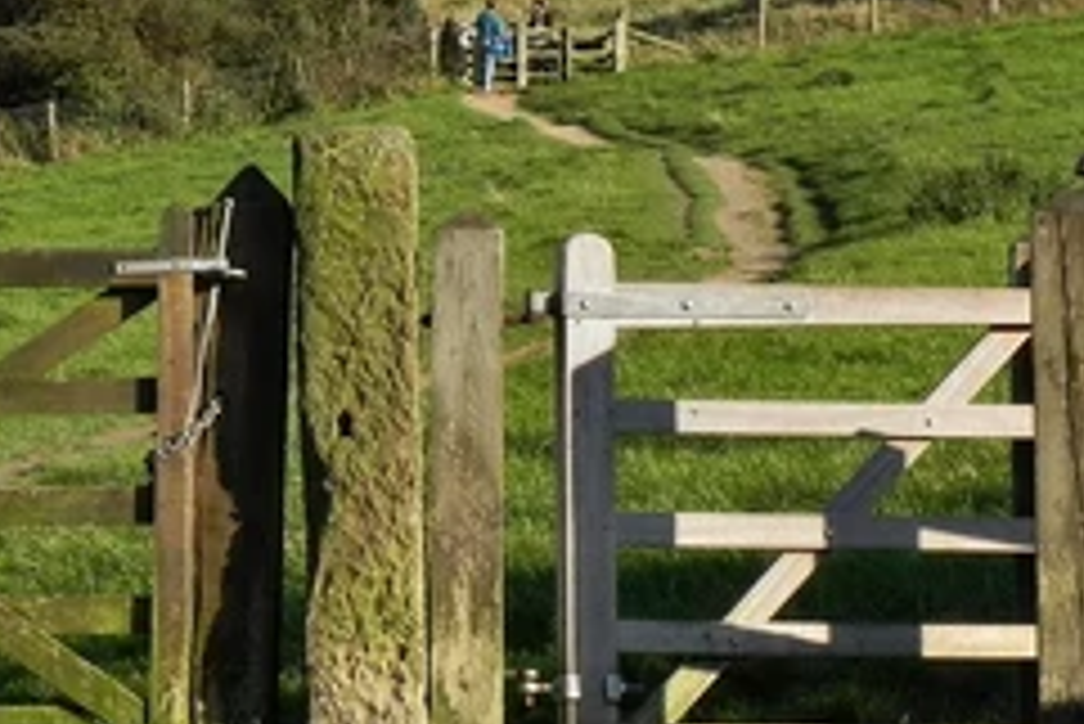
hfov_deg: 8.5
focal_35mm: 242
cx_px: 153
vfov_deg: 5.7
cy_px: 243
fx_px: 7291
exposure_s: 1/160
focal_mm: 20.8
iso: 160
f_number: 8
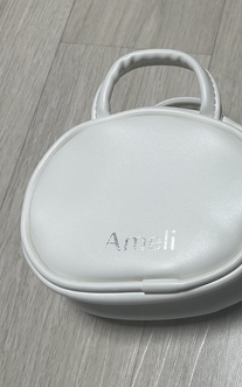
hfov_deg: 22.1
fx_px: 527
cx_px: 346
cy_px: 200
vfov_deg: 40.3
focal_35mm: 50
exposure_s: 1/120
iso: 80
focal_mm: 4.2
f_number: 1.6
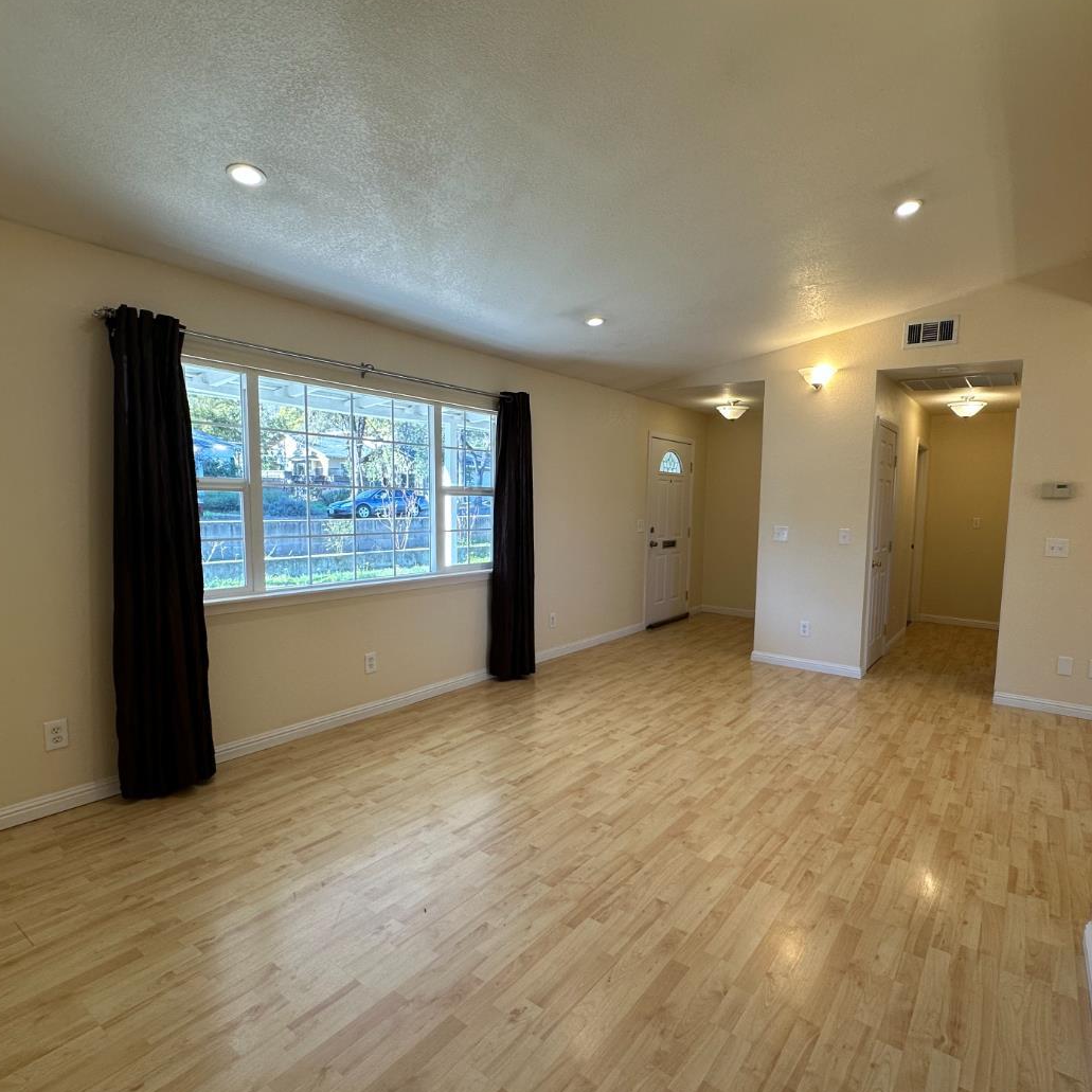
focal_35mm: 18
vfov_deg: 80.7
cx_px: 616
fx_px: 642
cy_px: 566
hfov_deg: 80.3
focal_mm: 2.22
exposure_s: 1/120
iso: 80
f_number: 2.2
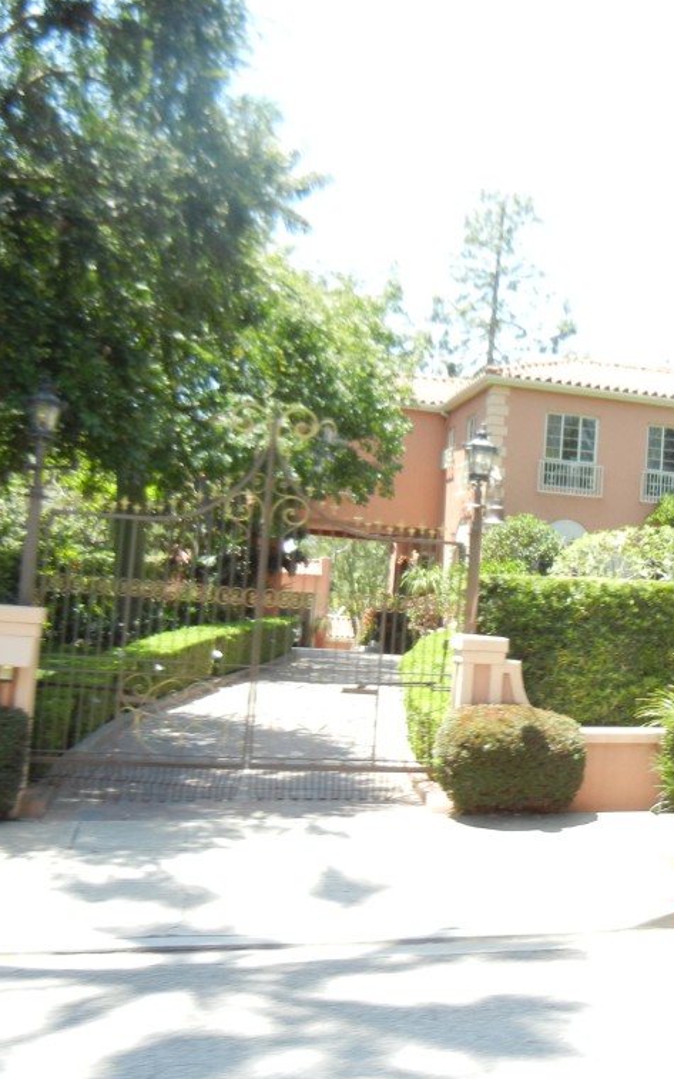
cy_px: 533
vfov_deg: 46.2
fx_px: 1264
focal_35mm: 43
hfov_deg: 29.0
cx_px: 569
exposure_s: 1/226
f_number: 3.5
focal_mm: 5.4
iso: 160
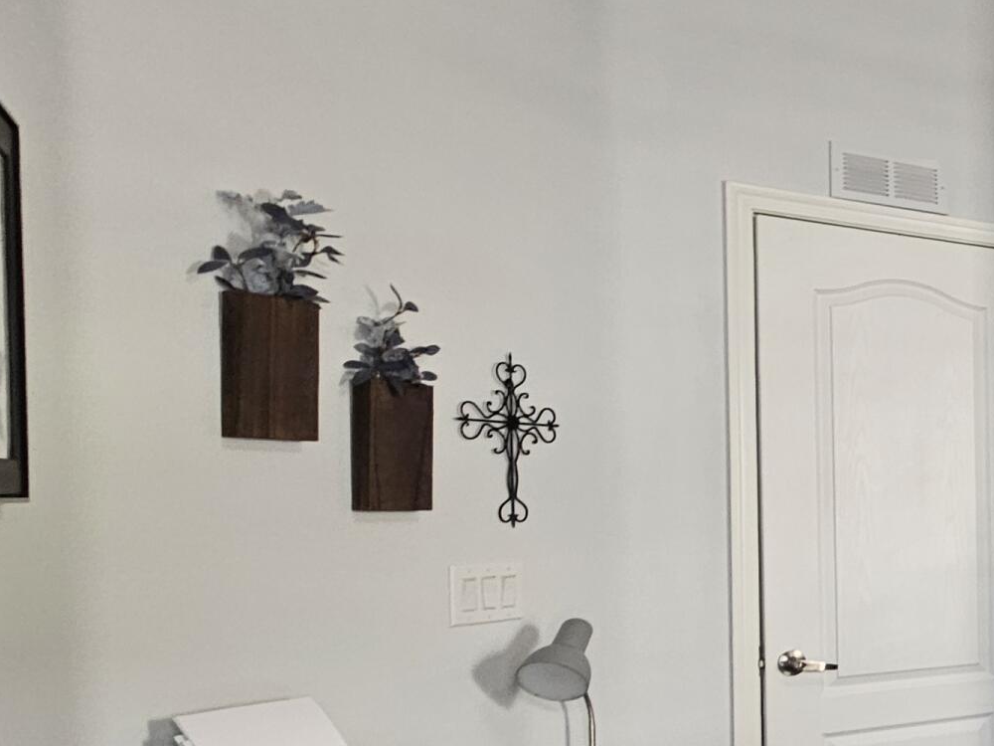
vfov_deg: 36.3
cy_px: 512
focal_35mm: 39
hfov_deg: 30.0
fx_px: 1120
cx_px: 1456
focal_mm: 2.2
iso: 125
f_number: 2.2
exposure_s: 1/60
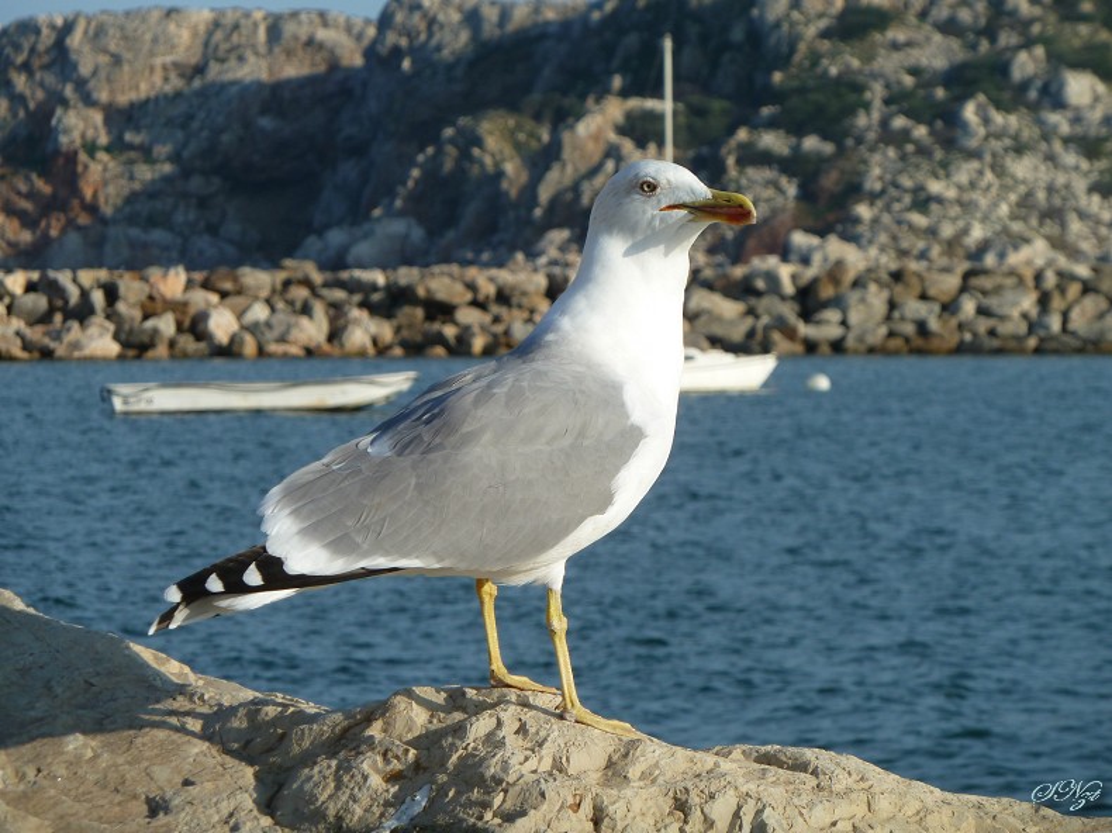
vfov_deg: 7.1
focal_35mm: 210
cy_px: 416
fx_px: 6744
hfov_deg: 9.4
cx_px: 556
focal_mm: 34.4
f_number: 5
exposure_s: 1/500
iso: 80
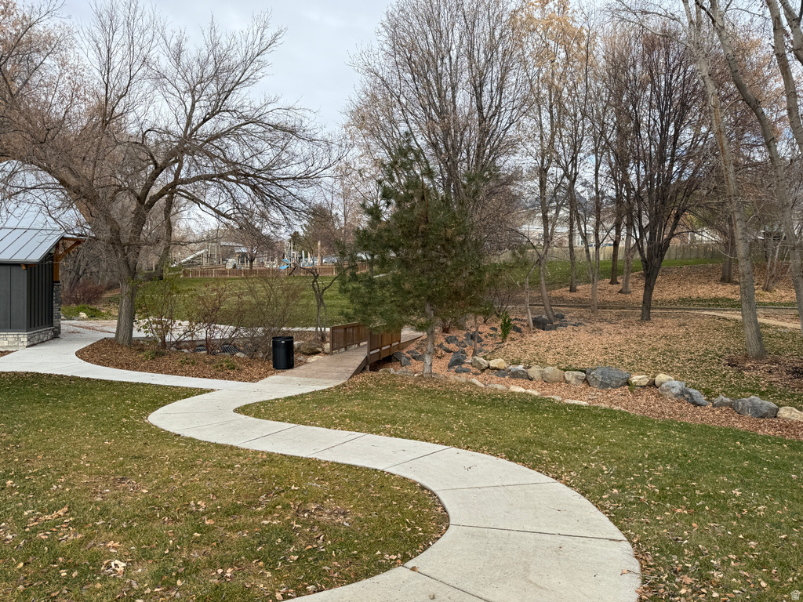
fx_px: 557
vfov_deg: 56.8
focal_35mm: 24
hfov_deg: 71.6
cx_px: 402
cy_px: 301
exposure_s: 1/1727
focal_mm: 6.76
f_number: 1.78
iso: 80
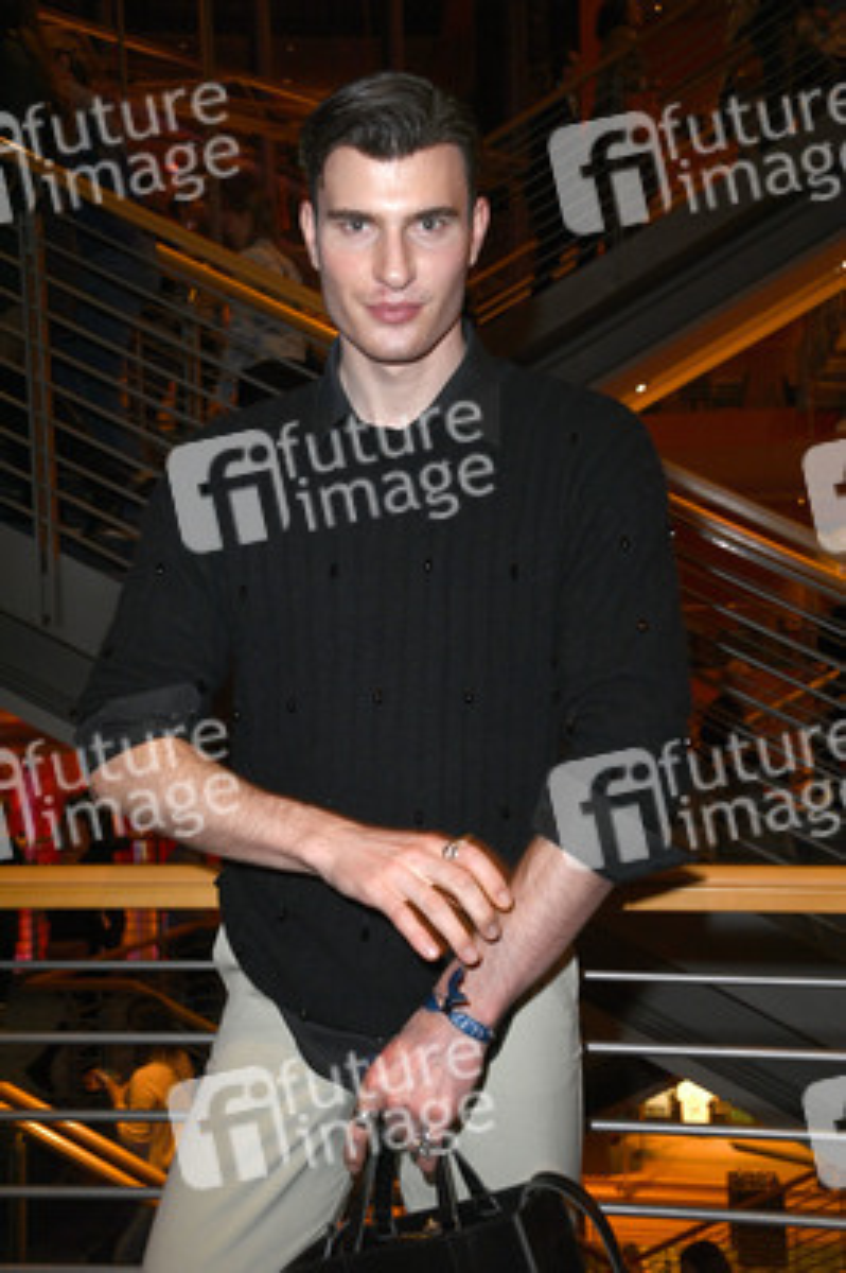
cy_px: 636
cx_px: 423
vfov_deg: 43.6
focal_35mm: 45
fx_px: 1589
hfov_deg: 29.8
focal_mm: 45
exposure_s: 1/80
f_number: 5.6
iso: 1250
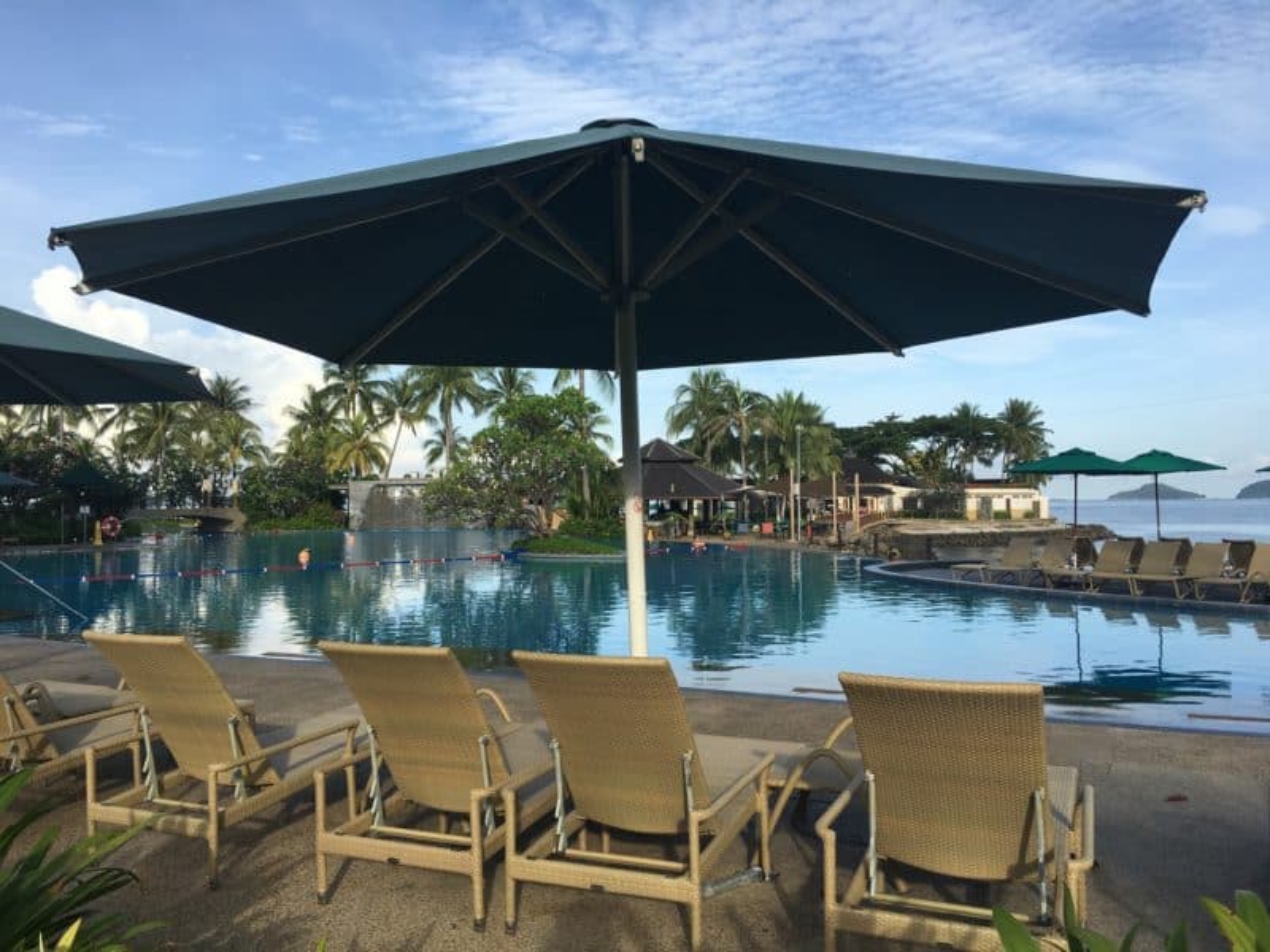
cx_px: 635
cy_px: 476
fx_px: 1064
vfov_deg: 48.2
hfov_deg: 61.7
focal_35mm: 29
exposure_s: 1/1282
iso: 25
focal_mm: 4.15
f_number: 2.2
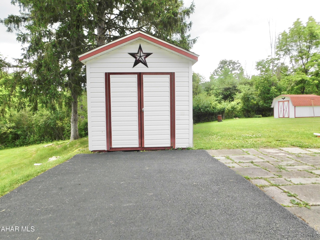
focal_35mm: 24
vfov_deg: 56.8
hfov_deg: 71.6
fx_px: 222
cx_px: 160
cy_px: 120
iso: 400
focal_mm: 4.1
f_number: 3
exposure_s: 1/1000
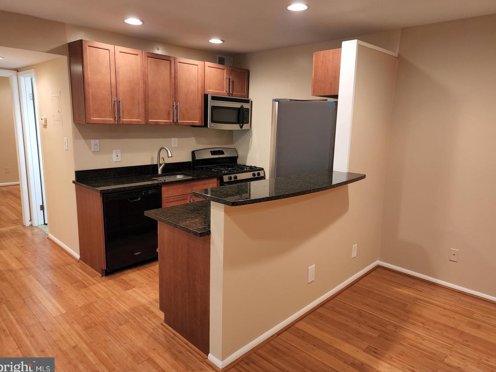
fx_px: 344
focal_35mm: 24
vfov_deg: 56.8
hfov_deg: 71.6
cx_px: 250
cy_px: 184
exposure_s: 1/120
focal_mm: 6.4
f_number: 1.8
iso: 500
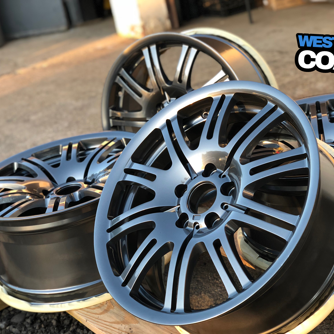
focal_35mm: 62
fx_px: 677
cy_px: 169
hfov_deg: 27.6
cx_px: 205
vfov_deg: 27.7
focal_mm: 6
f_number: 2.4
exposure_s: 1/60
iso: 50
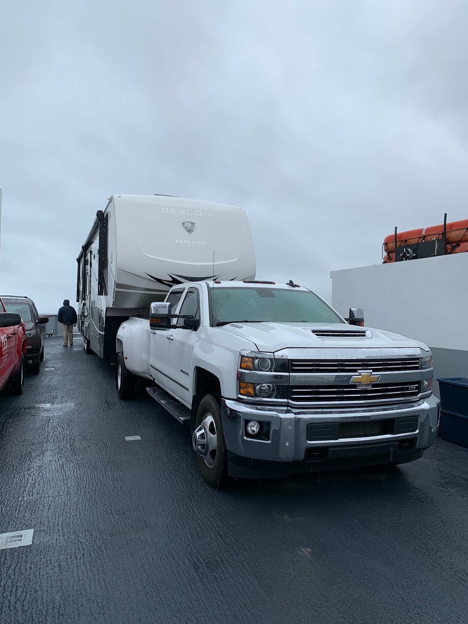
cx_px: 234
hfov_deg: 53.1
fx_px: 469
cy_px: 312
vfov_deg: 67.3
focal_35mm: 26
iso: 25
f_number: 1.8
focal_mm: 4.25
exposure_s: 1/692
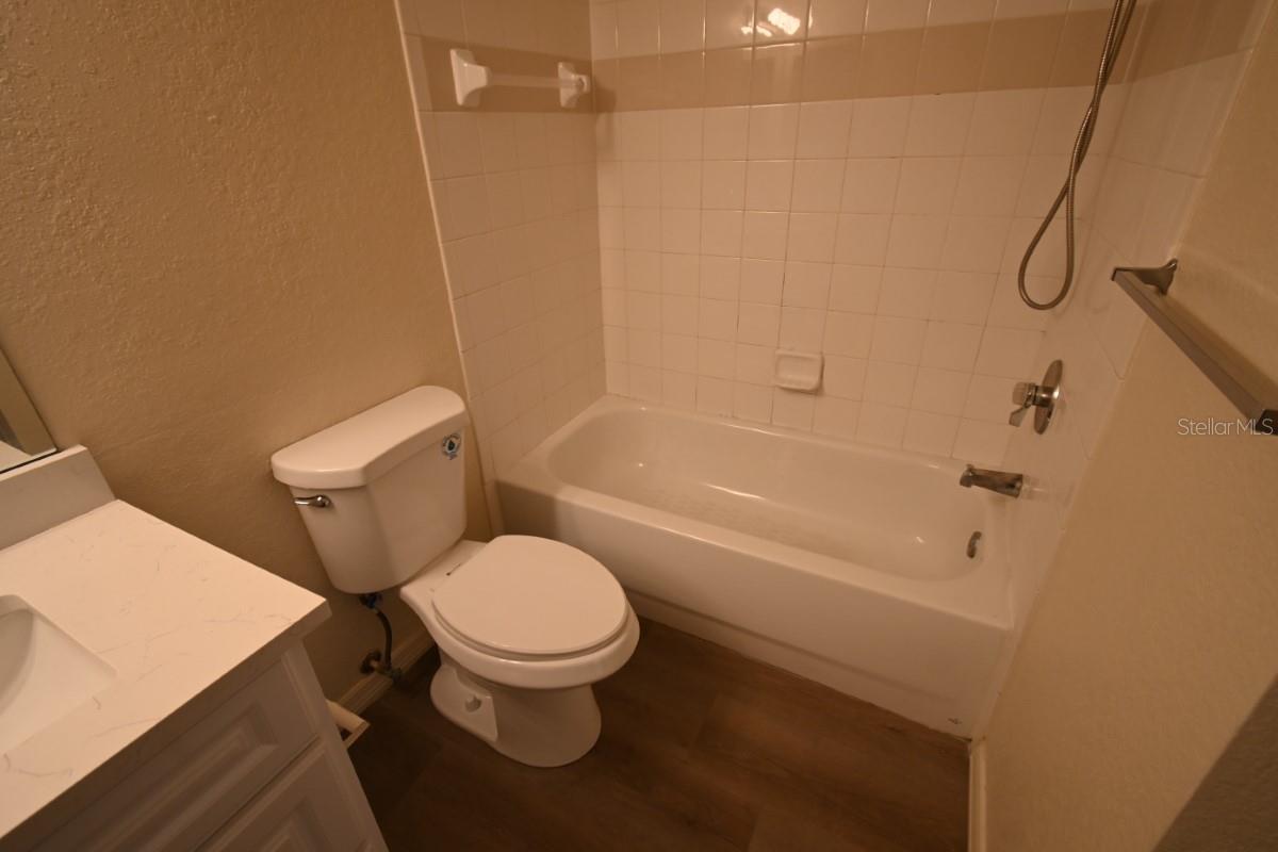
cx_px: 639
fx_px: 532
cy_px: 426
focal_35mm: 15
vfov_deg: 77.3
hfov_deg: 100.4
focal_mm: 10
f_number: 4.5
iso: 640
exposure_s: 1/15
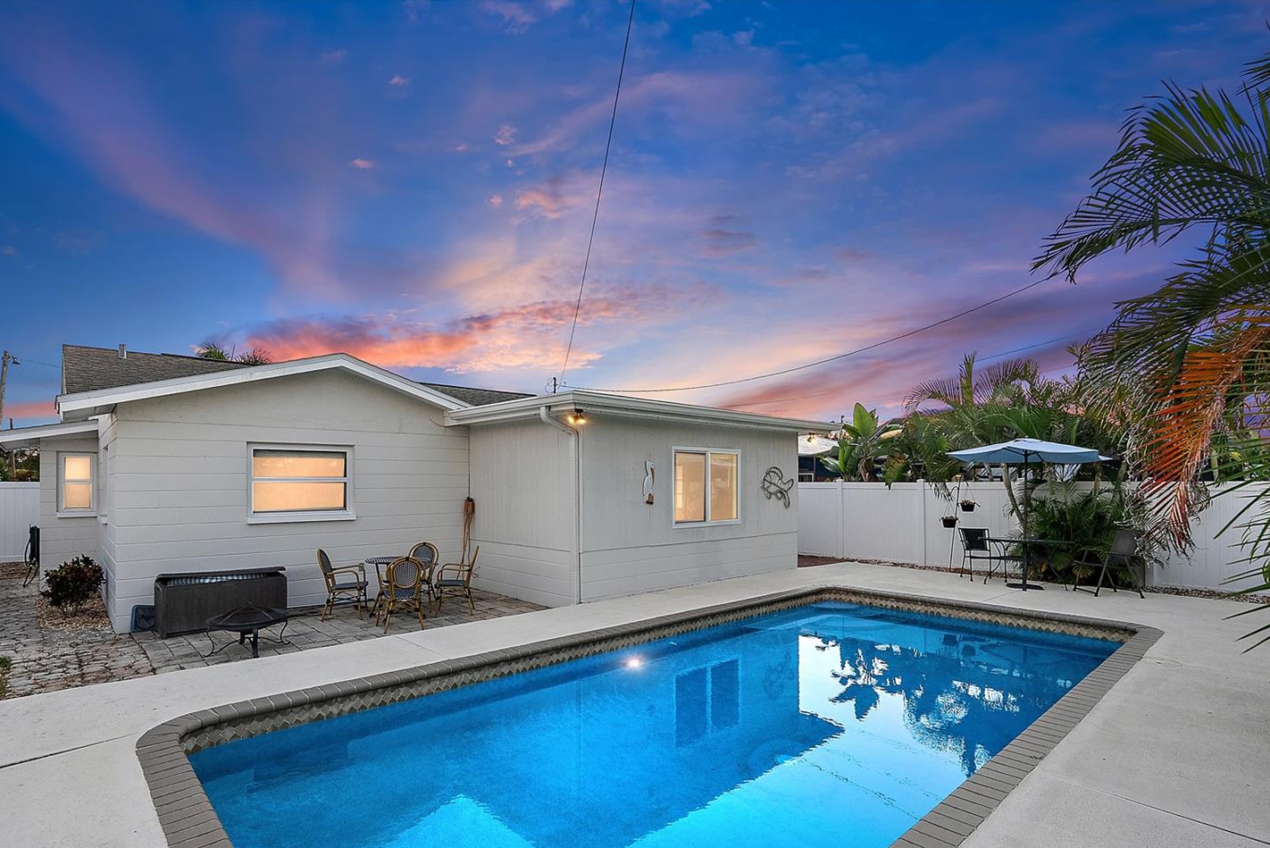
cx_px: 626
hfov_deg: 90.0
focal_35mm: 18
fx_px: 635
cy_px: 475
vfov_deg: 67.2
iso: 1600
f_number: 6.3
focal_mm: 16
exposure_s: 1/100
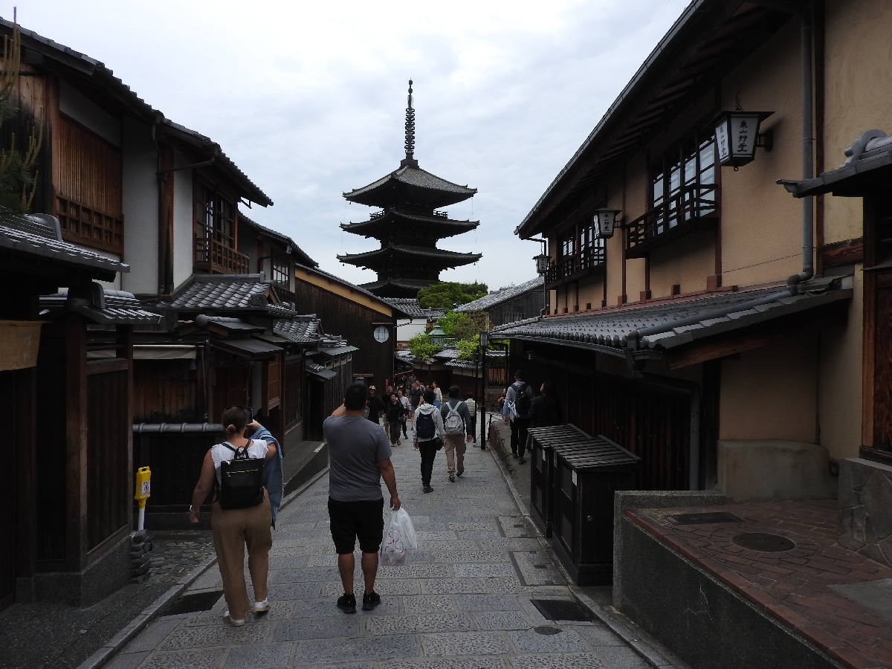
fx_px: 618
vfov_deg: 56.8
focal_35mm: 24
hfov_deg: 71.6
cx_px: 446
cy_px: 334
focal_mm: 4.3
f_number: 3.3
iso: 100
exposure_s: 1/800
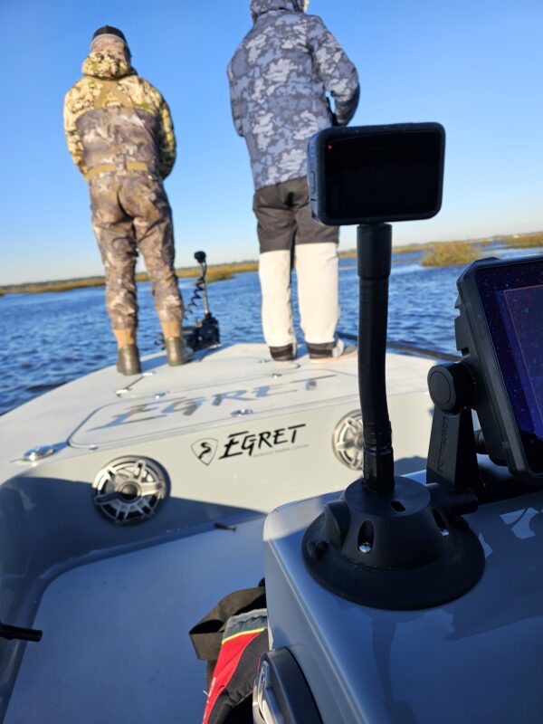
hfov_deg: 58.9
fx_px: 481
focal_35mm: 23
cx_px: 272
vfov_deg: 73.9
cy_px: 362
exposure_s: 1/382
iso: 10
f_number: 1.7
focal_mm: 6.3
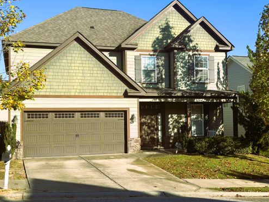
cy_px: 102
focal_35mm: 49
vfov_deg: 29.7
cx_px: 136
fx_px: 381
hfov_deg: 38.9
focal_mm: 6.86
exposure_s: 1/4367
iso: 80
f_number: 1.78
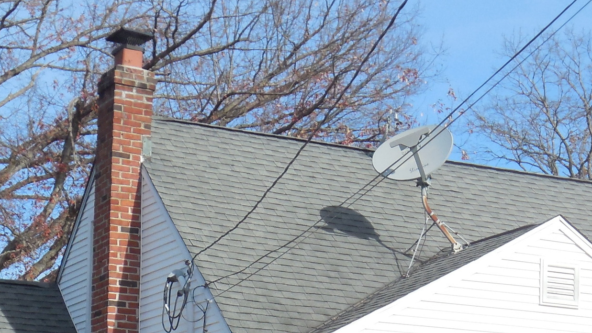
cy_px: 536
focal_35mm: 119
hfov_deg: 17.9
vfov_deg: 9.8
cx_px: 404
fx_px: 1868
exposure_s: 1/640
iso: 125
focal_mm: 7.8
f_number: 4.5
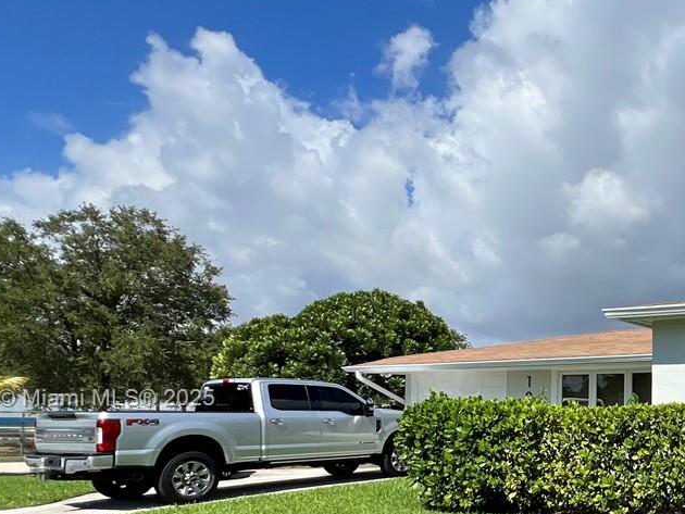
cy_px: 400
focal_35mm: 33
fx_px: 653
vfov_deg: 41.4
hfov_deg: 43.9
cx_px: 737
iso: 32
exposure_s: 1/2179
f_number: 1.8
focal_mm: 1.57
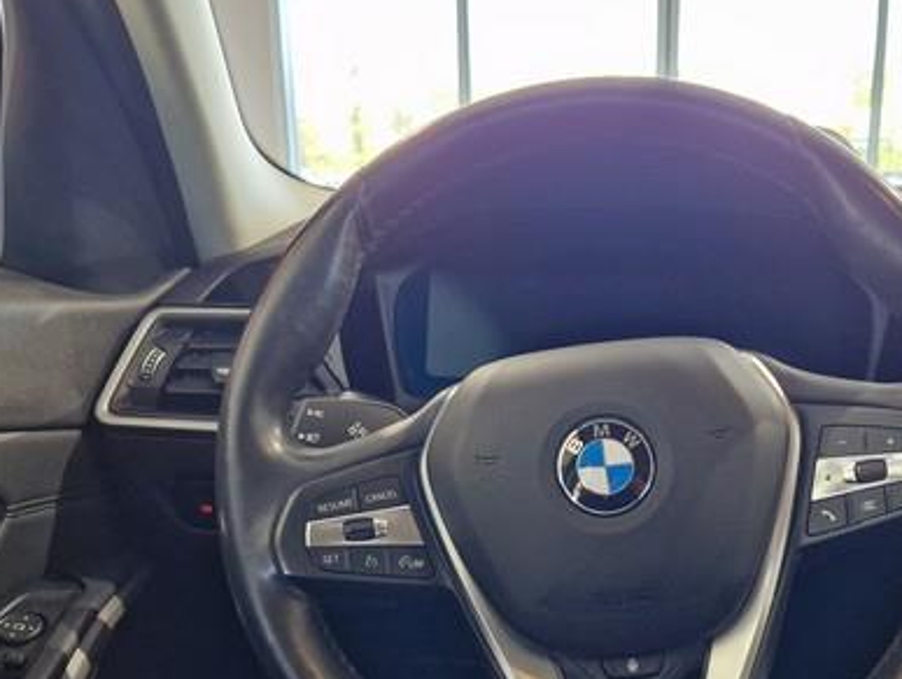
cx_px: 622
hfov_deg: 47.9
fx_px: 991
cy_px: 462
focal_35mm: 38
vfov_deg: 37.3
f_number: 1.8
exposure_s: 1/100
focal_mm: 5.4
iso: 400
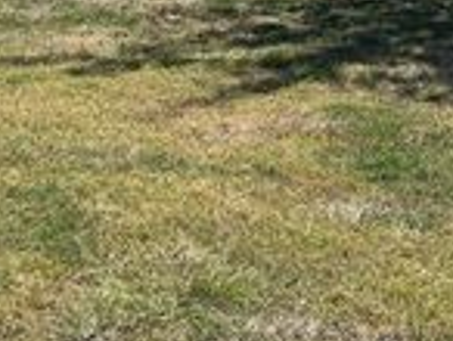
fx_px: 1167
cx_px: 261
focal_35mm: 89
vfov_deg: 16.4
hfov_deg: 22.0
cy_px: 23
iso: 50
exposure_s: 1/3571
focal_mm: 5.7
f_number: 1.5
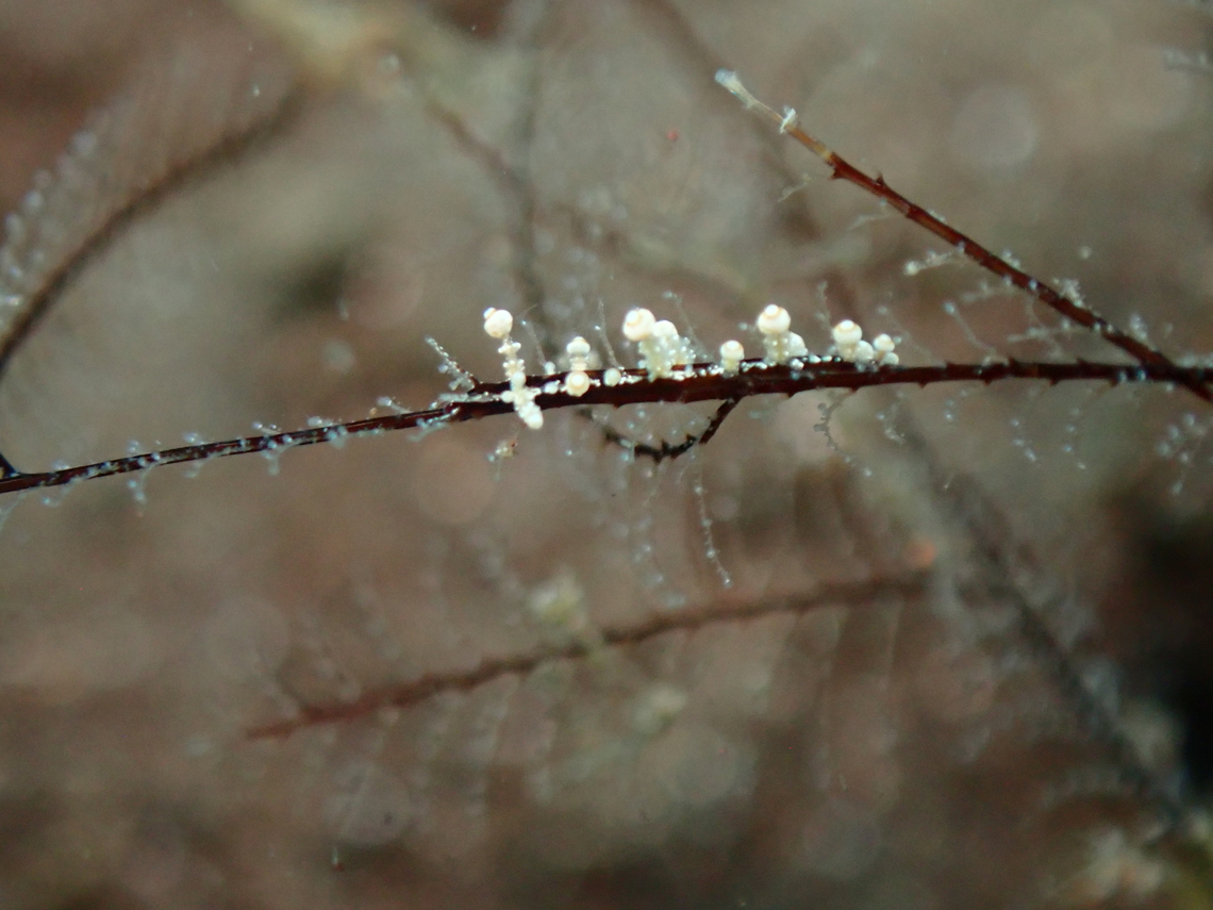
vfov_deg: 14.8
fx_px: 3504
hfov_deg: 19.6
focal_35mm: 100
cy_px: 455
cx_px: 606
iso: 800
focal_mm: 18
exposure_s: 1/100
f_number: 14
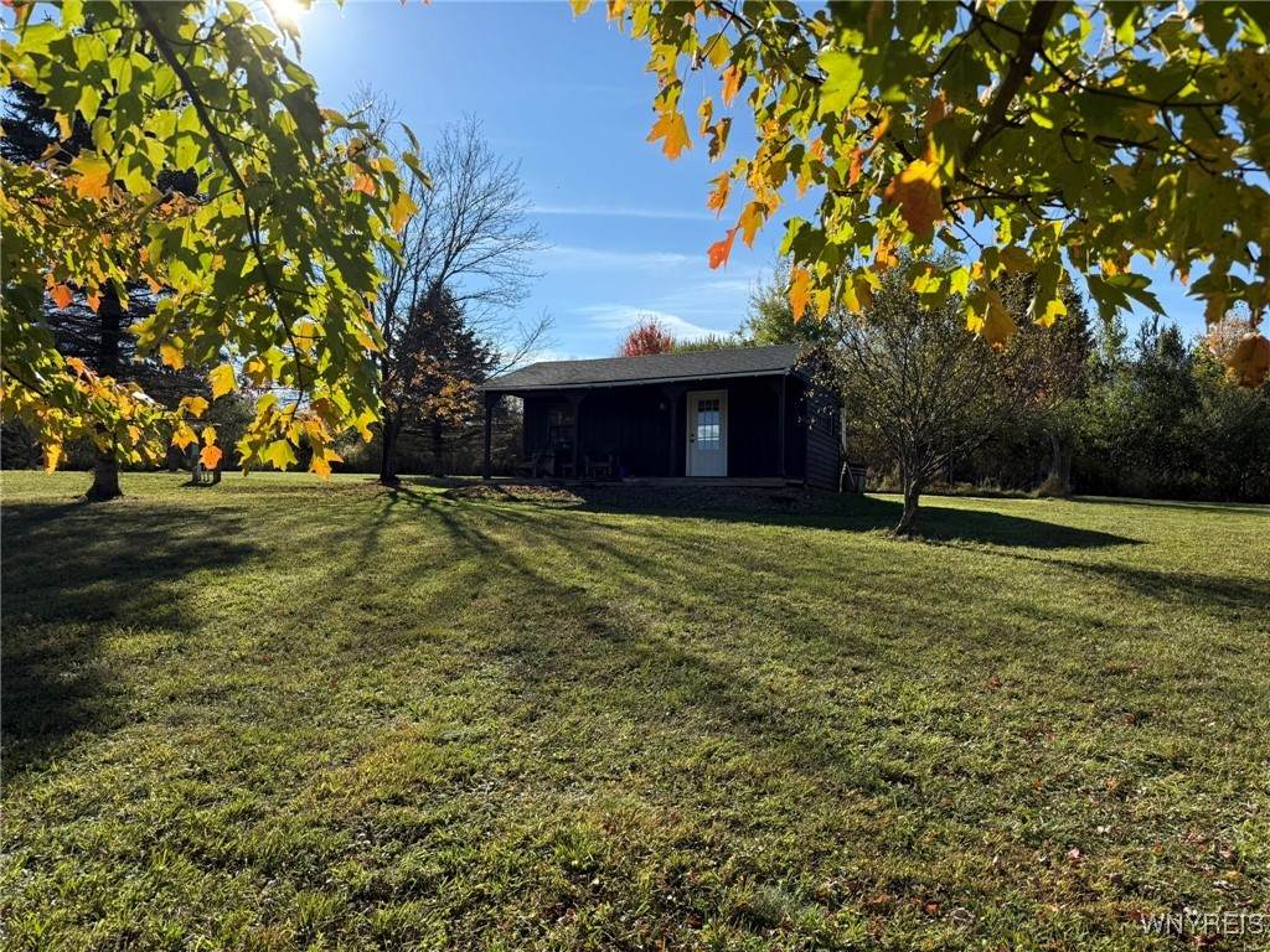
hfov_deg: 71.6
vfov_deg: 56.8
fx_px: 881
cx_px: 635
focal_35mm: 24
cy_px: 476
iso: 80
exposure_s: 1/3953
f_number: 1.78
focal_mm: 6.76
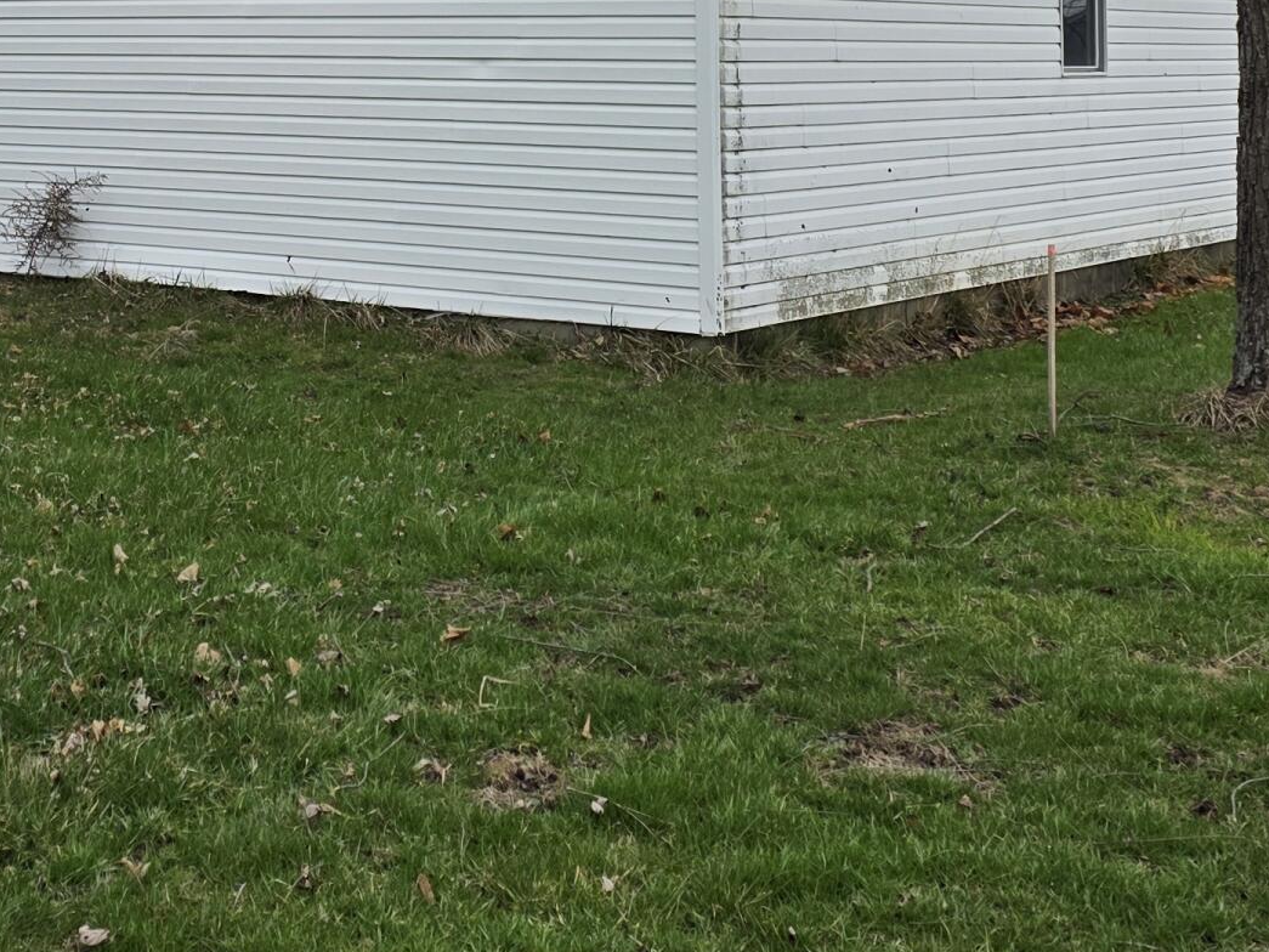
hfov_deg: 28.6
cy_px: -81
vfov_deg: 21.2
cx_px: 221
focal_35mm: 66
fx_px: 2420
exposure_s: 1/3059
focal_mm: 6.3
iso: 80
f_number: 1.7
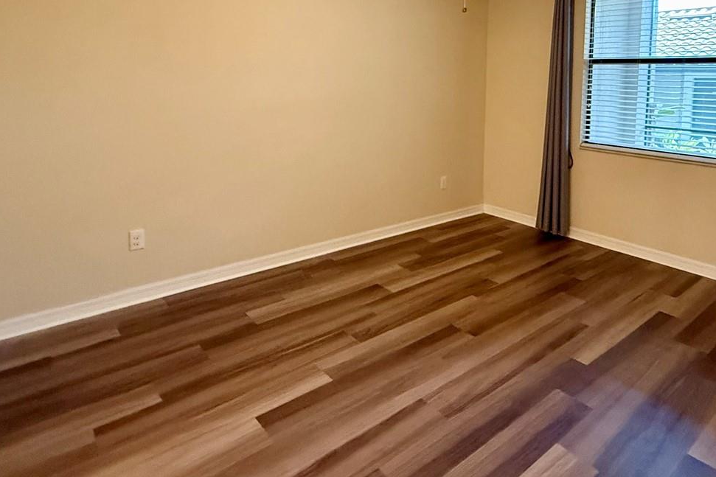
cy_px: 106
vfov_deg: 50.4
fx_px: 477
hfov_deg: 73.5
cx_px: 399
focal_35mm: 24
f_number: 2.2
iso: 640
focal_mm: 2.22
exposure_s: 1/60
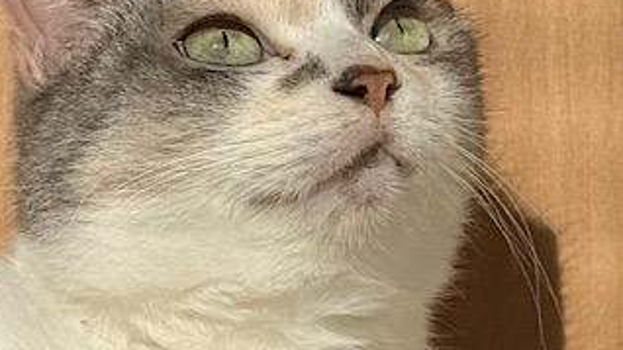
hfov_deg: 21.1
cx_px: -94
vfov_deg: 12.7
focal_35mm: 95
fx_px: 1570
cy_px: 211
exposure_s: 1/3096
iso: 64
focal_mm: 6.76
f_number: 1.78
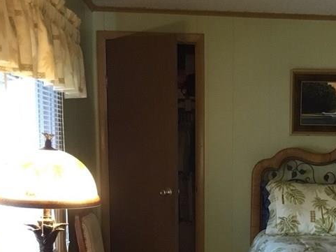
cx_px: 270
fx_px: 641
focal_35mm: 66
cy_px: 232
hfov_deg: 28.7
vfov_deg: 21.7
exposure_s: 1/30
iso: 160
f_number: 2.4
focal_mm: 3.3
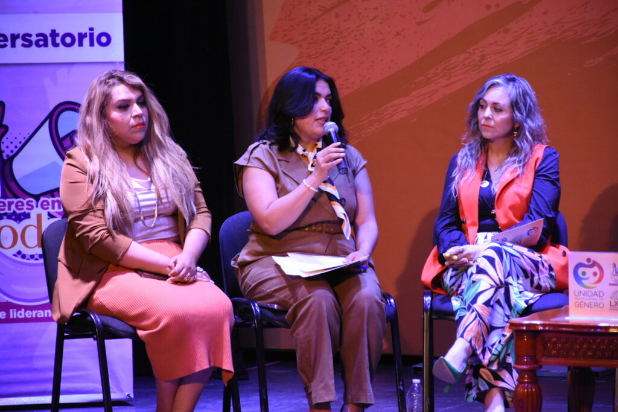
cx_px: 309
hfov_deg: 9.8
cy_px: 206
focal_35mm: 210
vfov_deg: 6.5
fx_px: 3605
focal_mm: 140
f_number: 5.6
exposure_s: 1/60
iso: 2500
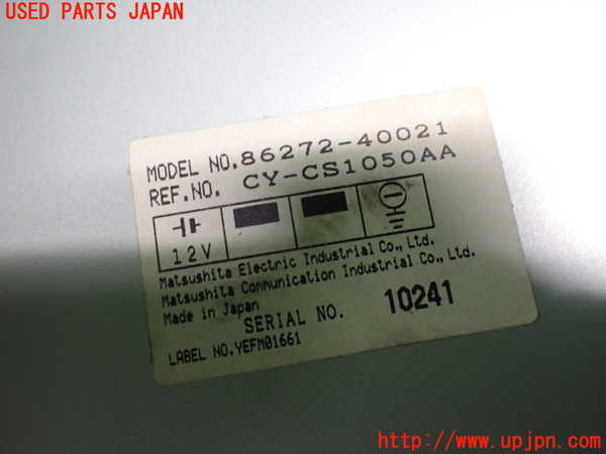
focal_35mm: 30
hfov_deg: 60.0
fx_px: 525
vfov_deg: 46.8
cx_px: 303
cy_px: 227
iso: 800
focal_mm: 5.4
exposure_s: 1/40
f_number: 2.3
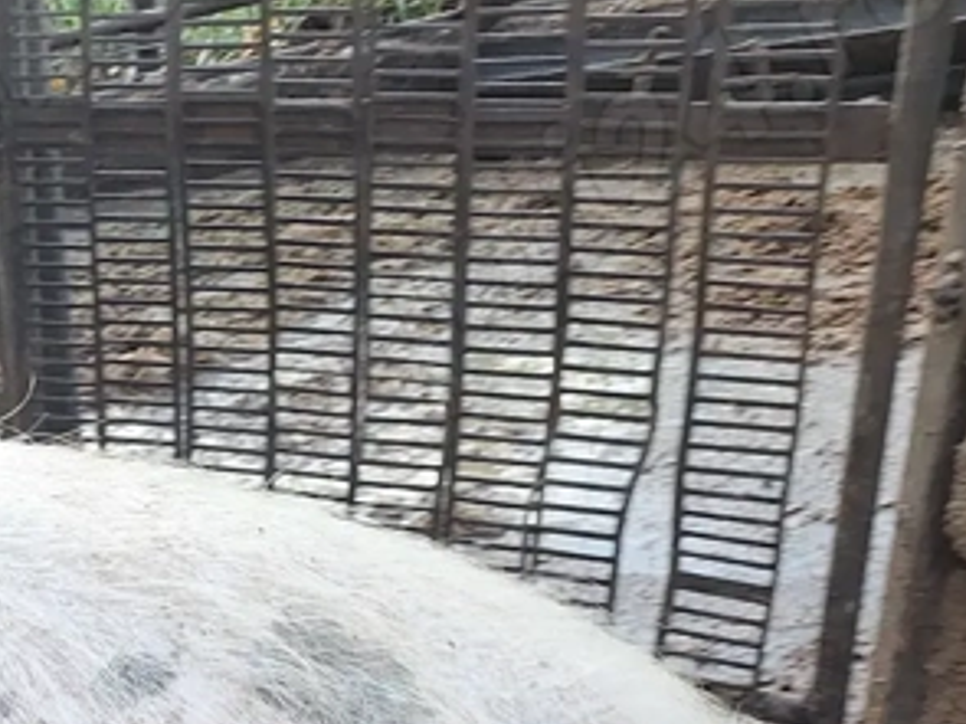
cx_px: -550
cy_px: 1084
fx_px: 2176
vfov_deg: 17.1
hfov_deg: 20.7
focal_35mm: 78
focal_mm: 5.54
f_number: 1.8
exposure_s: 1/120
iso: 80
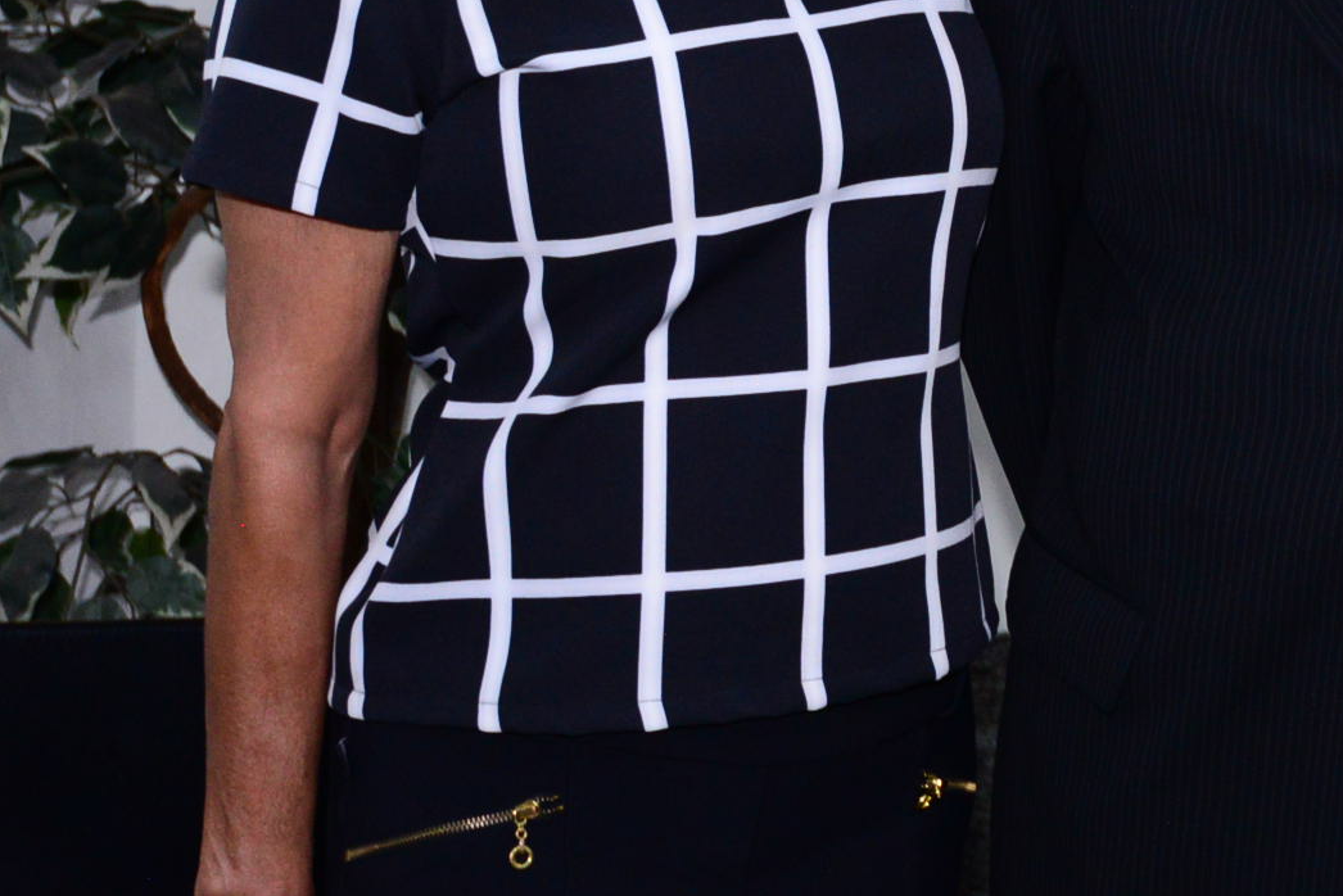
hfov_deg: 20.3
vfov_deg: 14.7
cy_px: 72
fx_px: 3433
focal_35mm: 92
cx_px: 1724
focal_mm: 32
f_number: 6.3
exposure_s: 1/125
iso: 2500
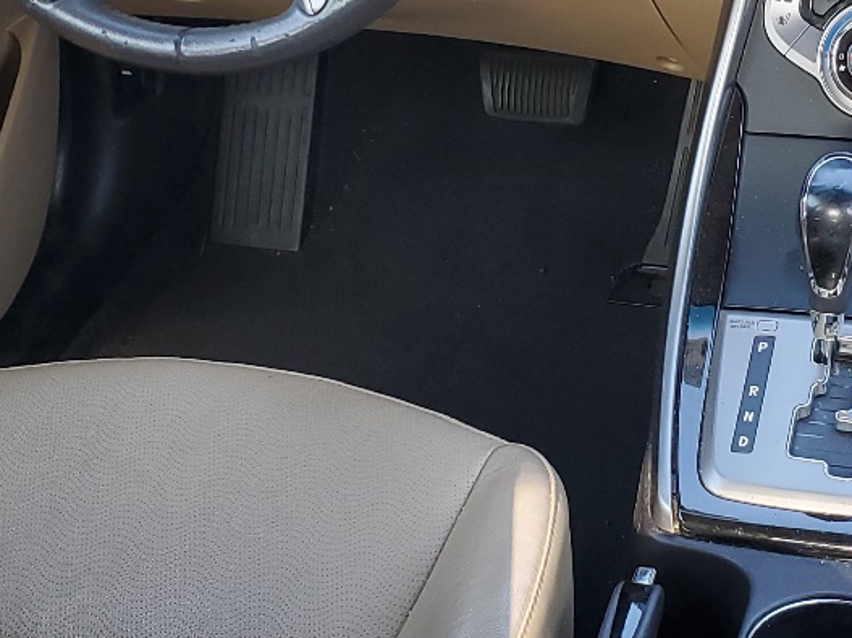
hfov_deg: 24.6
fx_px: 1944
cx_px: 559
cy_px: 304
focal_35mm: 79
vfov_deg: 18.7
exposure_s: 1/120
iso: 62
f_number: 1.5
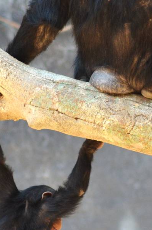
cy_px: 240
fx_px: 4233
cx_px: 80
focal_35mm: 665
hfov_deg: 2.1
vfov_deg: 3.1
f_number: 4.5
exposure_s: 1/500
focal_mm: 165
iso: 800
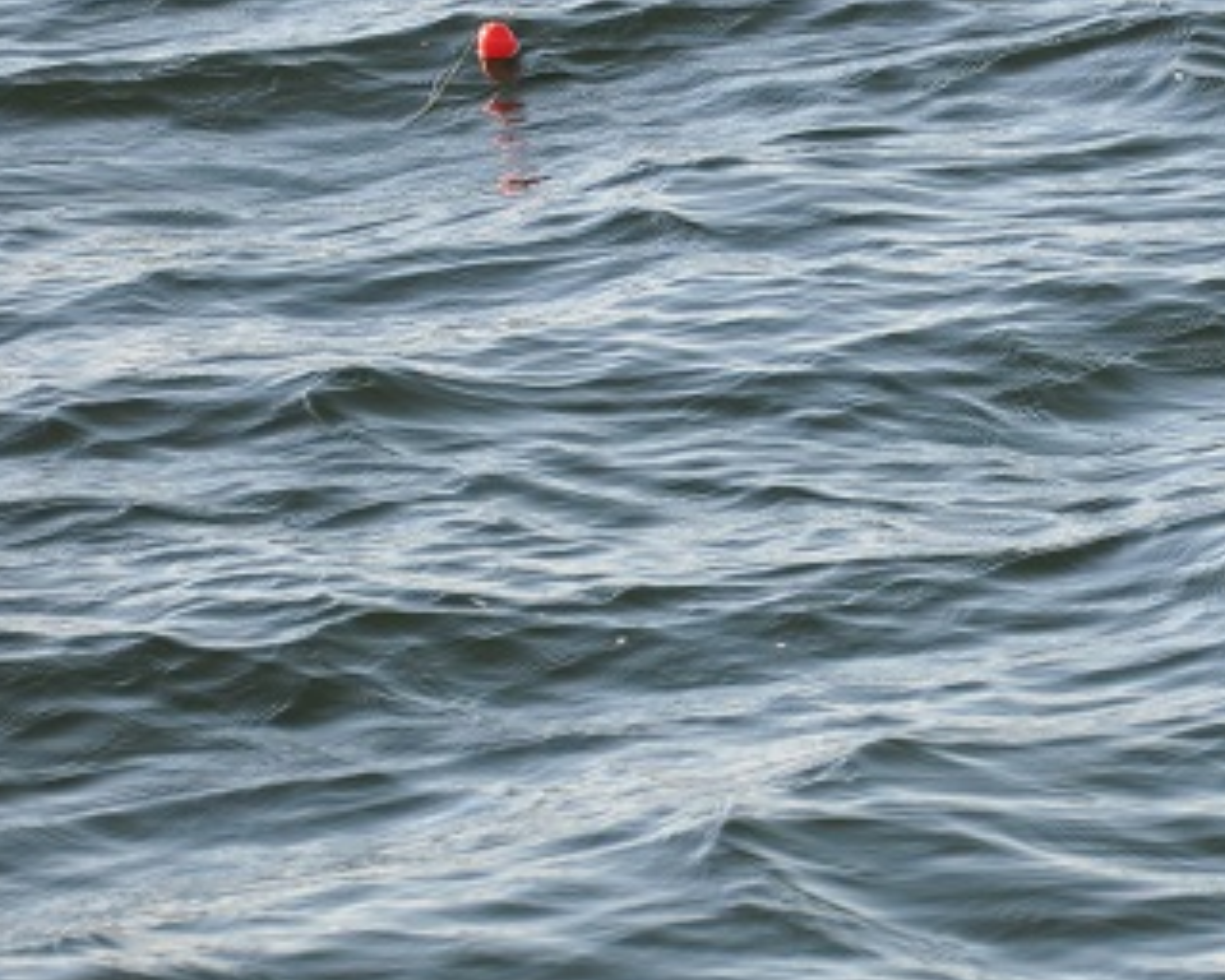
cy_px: 773
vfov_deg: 3.9
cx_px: 1141
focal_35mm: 396
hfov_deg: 4.9
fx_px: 14366
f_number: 5.6
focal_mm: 105
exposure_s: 1/320
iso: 400
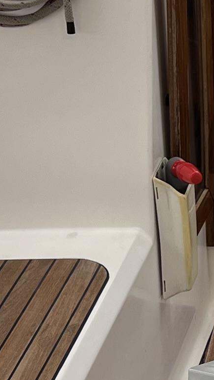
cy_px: 304
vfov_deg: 14.5
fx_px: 1483
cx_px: 333
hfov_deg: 8.1
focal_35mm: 147
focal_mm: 5.7
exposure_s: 1/1511
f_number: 1.5
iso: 50
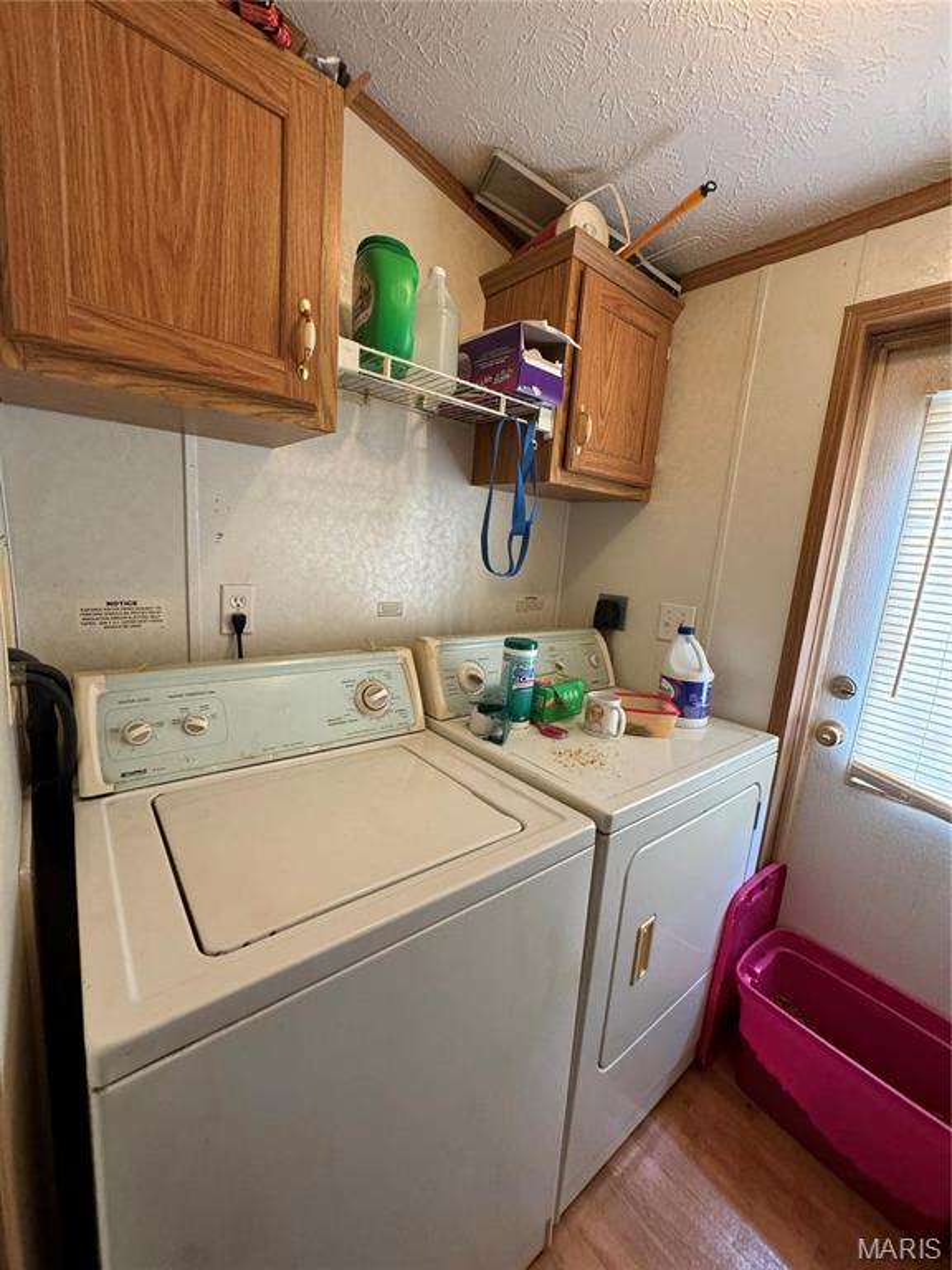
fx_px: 513
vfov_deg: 102.1
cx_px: 476
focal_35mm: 14
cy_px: 635
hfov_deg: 85.7
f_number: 2.2
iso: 320
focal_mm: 2.22
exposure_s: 1/120
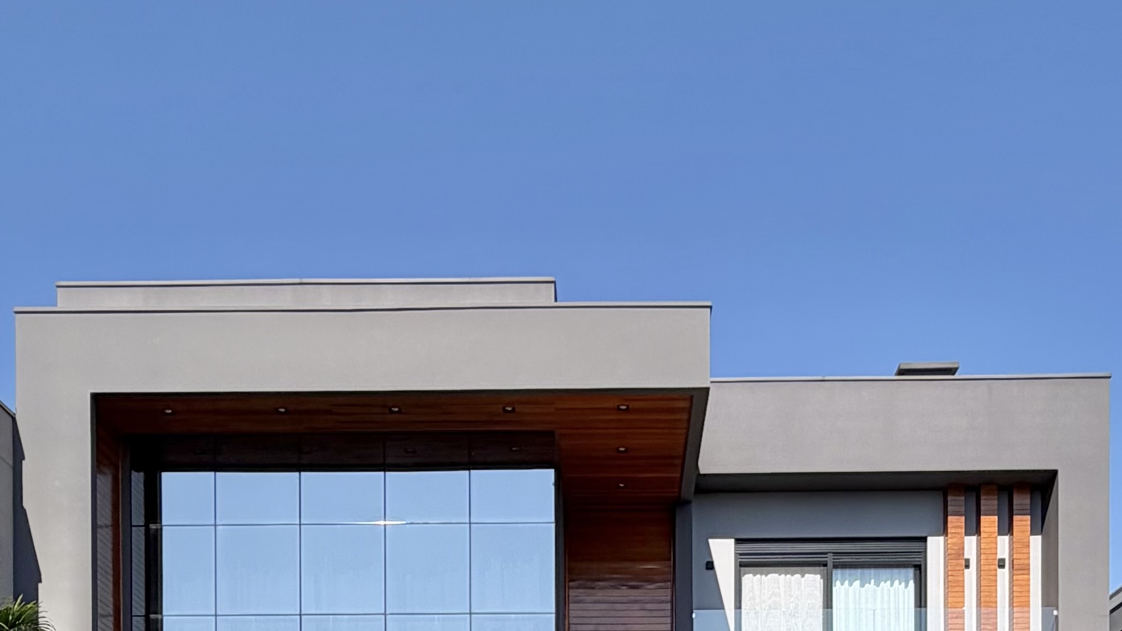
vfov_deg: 31.0
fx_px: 1012
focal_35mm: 34
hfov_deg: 57.9
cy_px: 687
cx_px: 614
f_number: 2.2
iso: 20
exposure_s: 1/779
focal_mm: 2.22
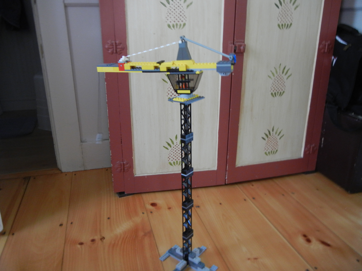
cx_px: 181
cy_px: 136
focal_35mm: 30
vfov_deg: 46.8
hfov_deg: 60.0
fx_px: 314
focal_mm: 5.4
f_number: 3.5
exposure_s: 1/9.7
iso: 400
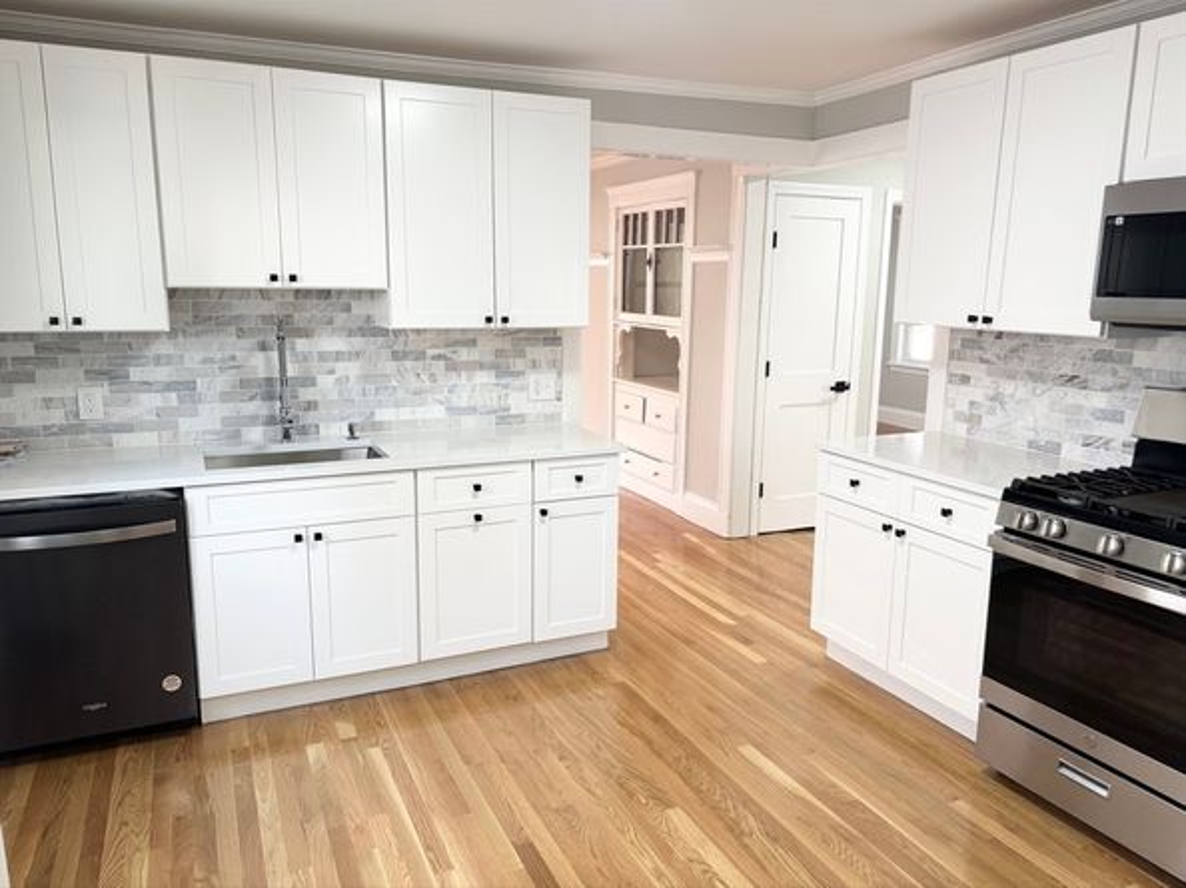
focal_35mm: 26
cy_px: 444
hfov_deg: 67.3
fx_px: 890
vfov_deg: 53.0
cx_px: 593
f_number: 1.6
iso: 125
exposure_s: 1/120
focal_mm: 5.96
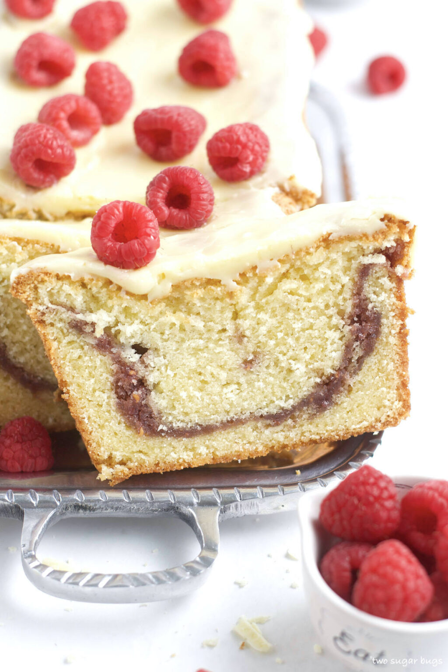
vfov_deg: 27.0
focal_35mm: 75
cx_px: 224
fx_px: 1400
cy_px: 336
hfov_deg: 18.2
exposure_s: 1/125
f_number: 2.8
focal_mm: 50
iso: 100
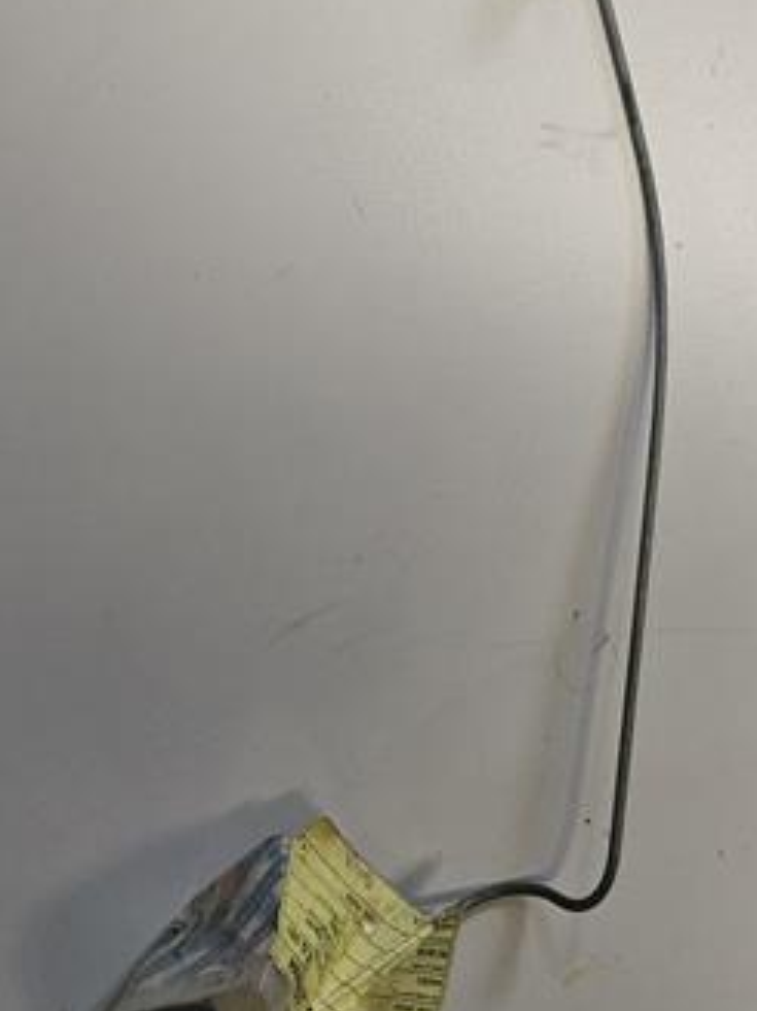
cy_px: 108
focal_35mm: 54
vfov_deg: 33.7
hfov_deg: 26.8
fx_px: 1576
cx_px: 516
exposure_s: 1/100
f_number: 1.8
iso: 640
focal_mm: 5.4
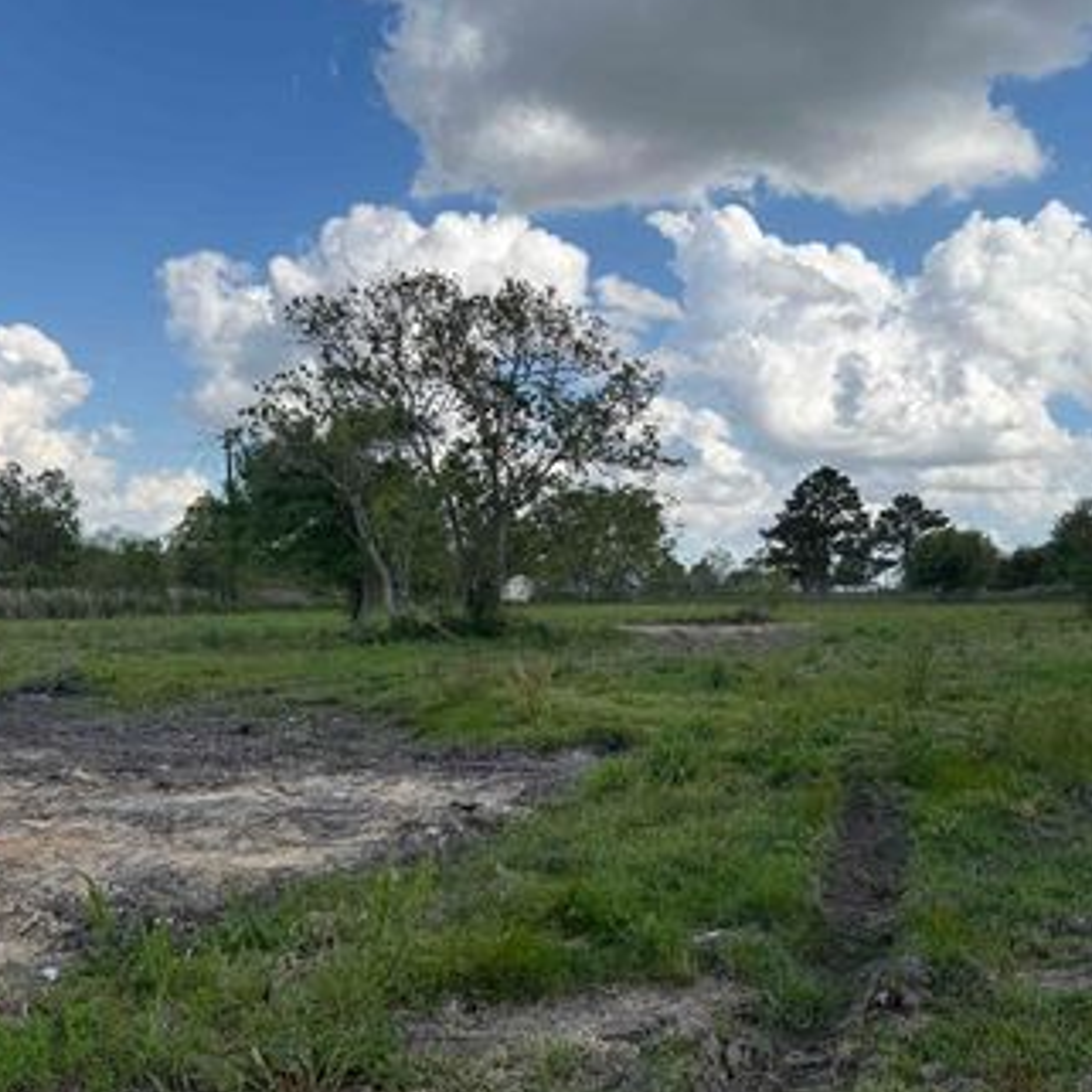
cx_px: 640
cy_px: 604
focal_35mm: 33
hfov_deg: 49.5
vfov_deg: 49.7
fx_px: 1178
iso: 80
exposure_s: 1/4673
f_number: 1.78
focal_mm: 6.76
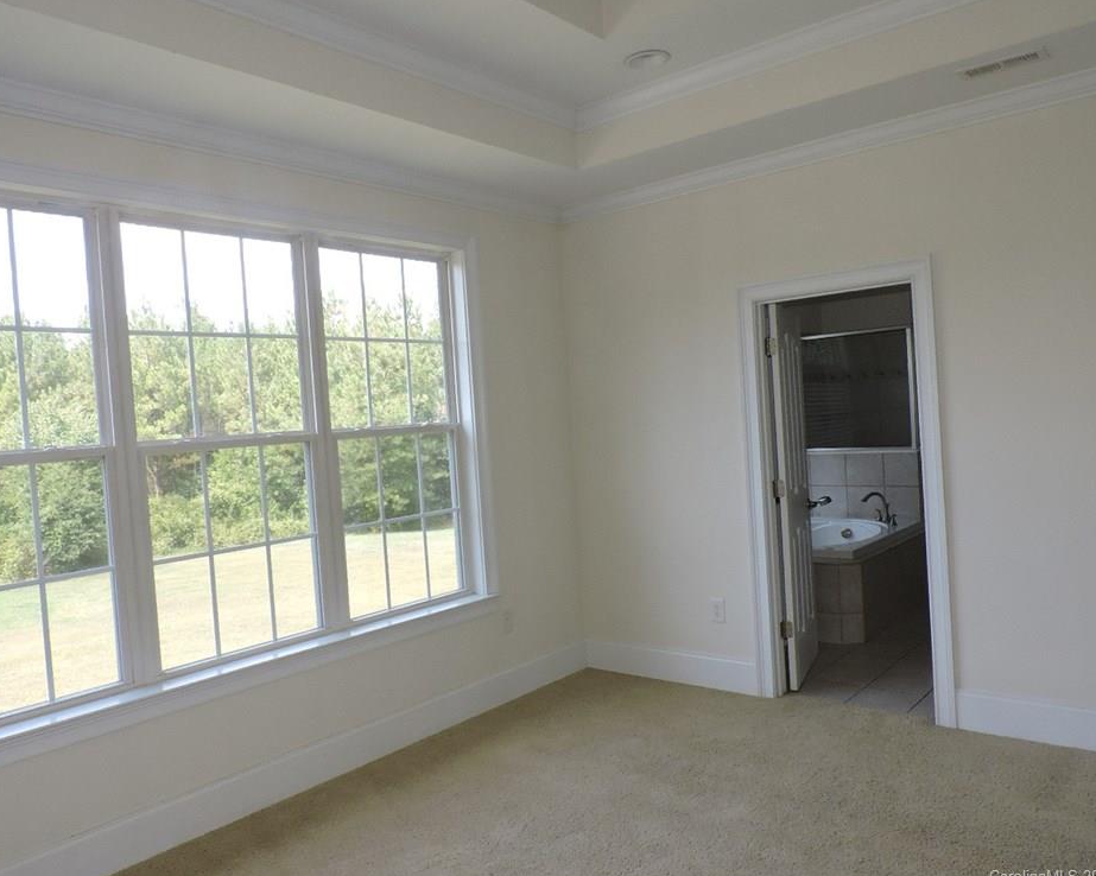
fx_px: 843
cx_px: 518
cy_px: 432
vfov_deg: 54.9
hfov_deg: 66.0
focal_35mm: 26
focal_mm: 4.3
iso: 200
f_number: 6.6
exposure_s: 1/50
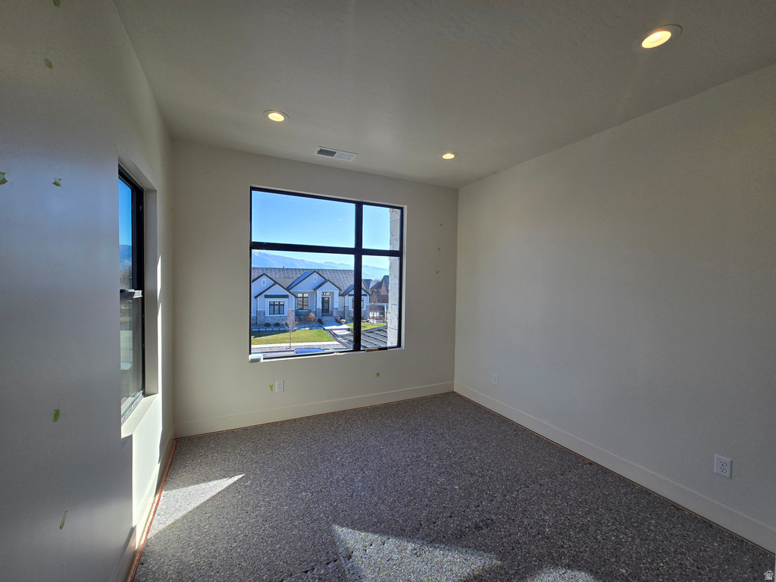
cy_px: 291
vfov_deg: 89.9
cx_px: 388
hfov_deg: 106.2
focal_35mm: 13
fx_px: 291
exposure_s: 1/758
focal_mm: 2.2
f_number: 2.2
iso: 50
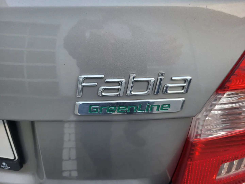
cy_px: 92
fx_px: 184
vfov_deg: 53.1
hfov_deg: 67.3
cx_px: 122
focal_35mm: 26
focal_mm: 5.4
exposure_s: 1/100
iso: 100
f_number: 1.8
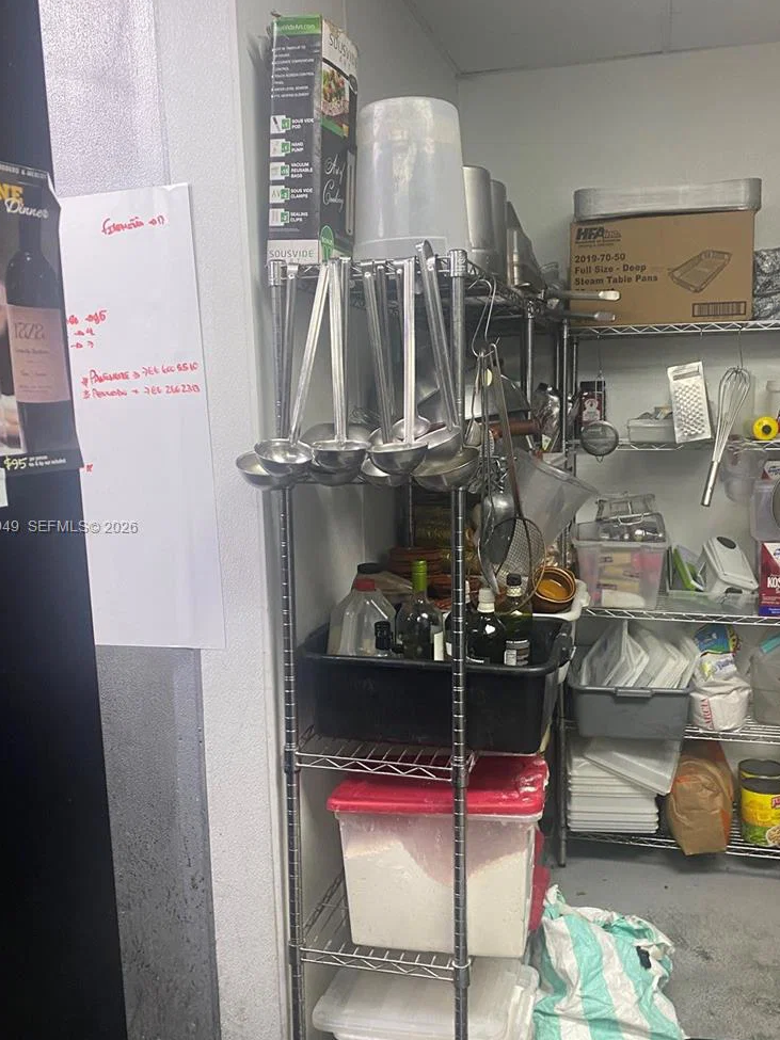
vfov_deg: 56.8
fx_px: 962
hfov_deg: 44.1
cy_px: 528
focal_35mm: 32
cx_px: 419
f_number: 1.8
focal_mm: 4.25
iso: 100
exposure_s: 1/60
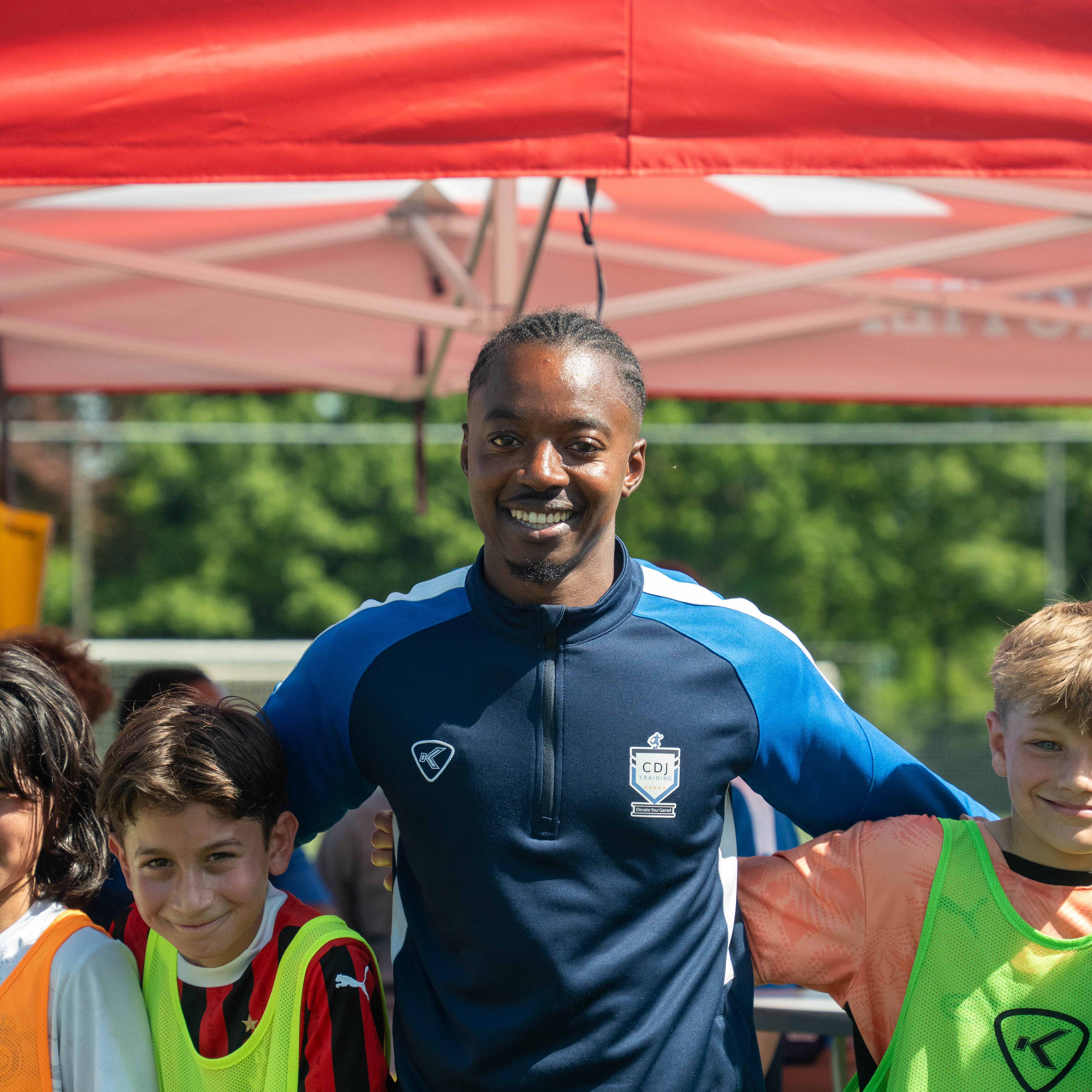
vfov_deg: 10.4
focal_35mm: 168
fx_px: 5996
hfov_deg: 10.4
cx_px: 546
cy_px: 609
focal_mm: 131
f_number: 5.6
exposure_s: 1/800
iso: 1250
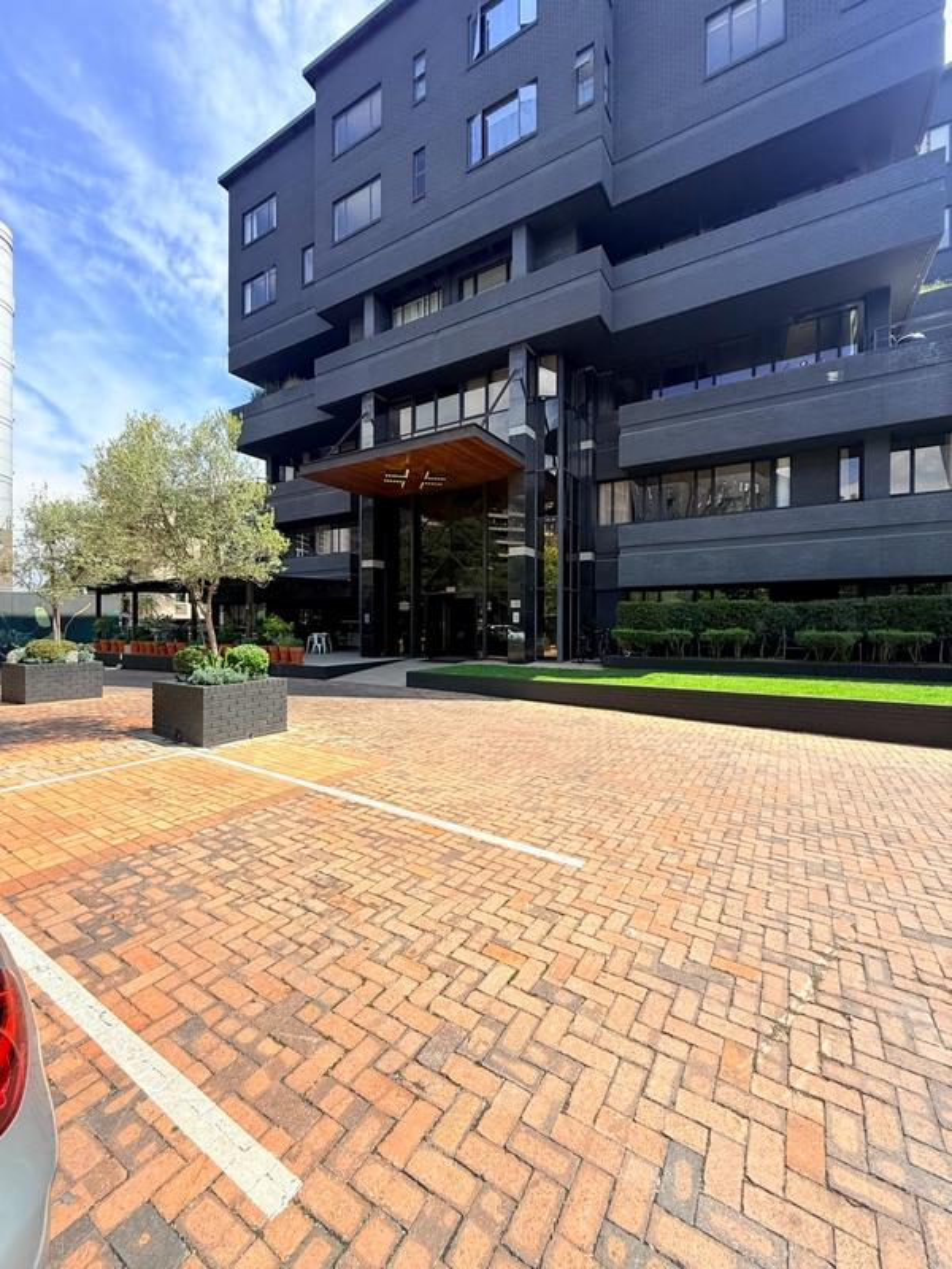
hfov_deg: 85.7
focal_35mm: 14
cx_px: 476
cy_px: 634
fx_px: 513
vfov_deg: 102.1
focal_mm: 2.22
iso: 50
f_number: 2.2
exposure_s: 1/928
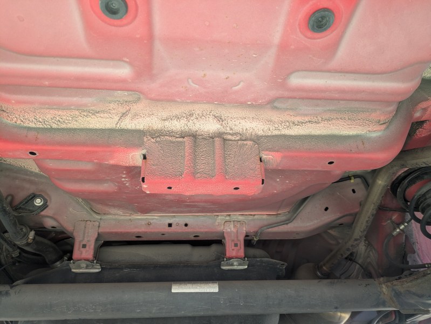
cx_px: 216
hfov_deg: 69.4
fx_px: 311
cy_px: 162
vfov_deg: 54.9
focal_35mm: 25
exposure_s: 1/306
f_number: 1.89
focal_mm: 5.43
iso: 84
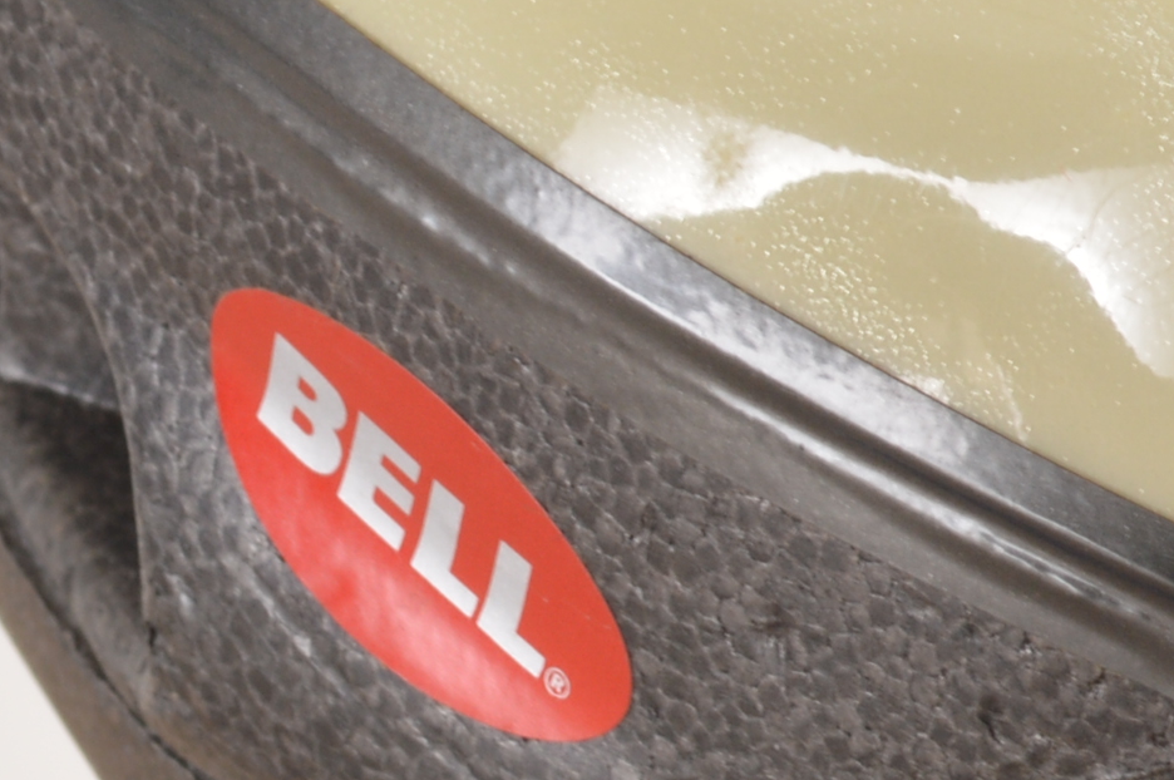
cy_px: -143
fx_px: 11304
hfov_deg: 5.9
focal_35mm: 347
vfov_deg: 3.9
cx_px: 1874
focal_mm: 48
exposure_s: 1/125
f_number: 10
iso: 100
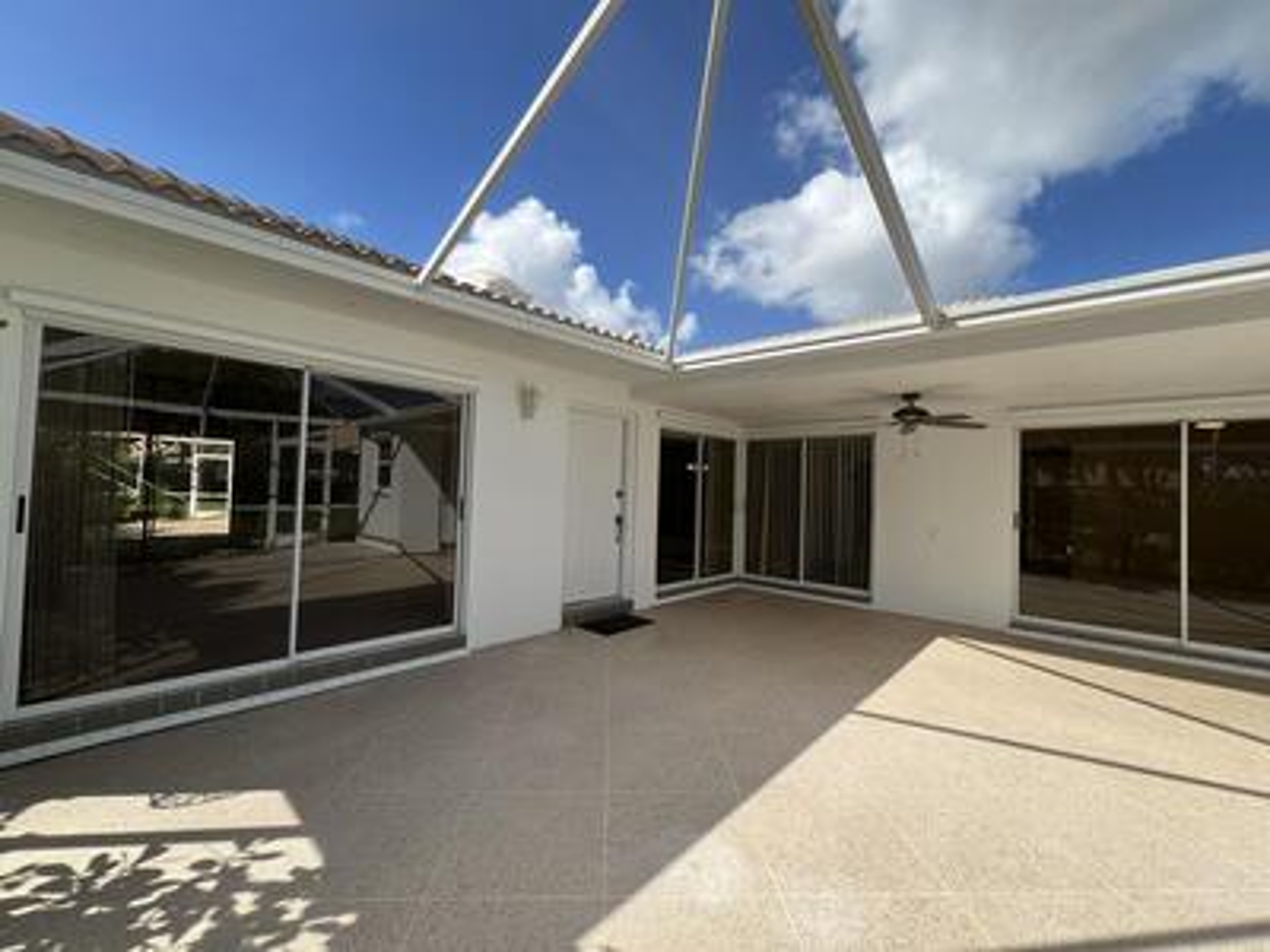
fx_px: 477
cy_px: 476
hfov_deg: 106.2
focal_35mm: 13
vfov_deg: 89.9
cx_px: 635
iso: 32
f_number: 1.8
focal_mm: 1.57
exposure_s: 1/690
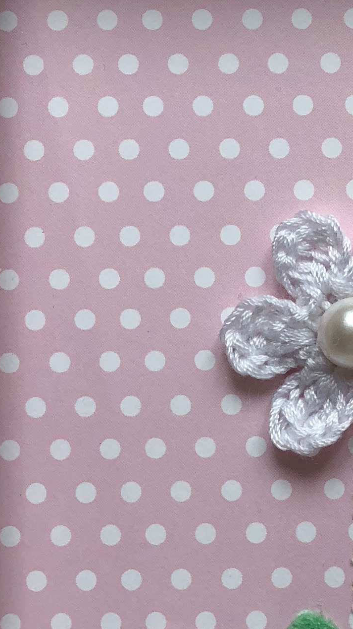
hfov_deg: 12.0
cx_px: 492
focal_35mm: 97
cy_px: 258
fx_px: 1615
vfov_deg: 22.0
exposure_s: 1/177
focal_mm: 3.99
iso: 20
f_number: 1.8
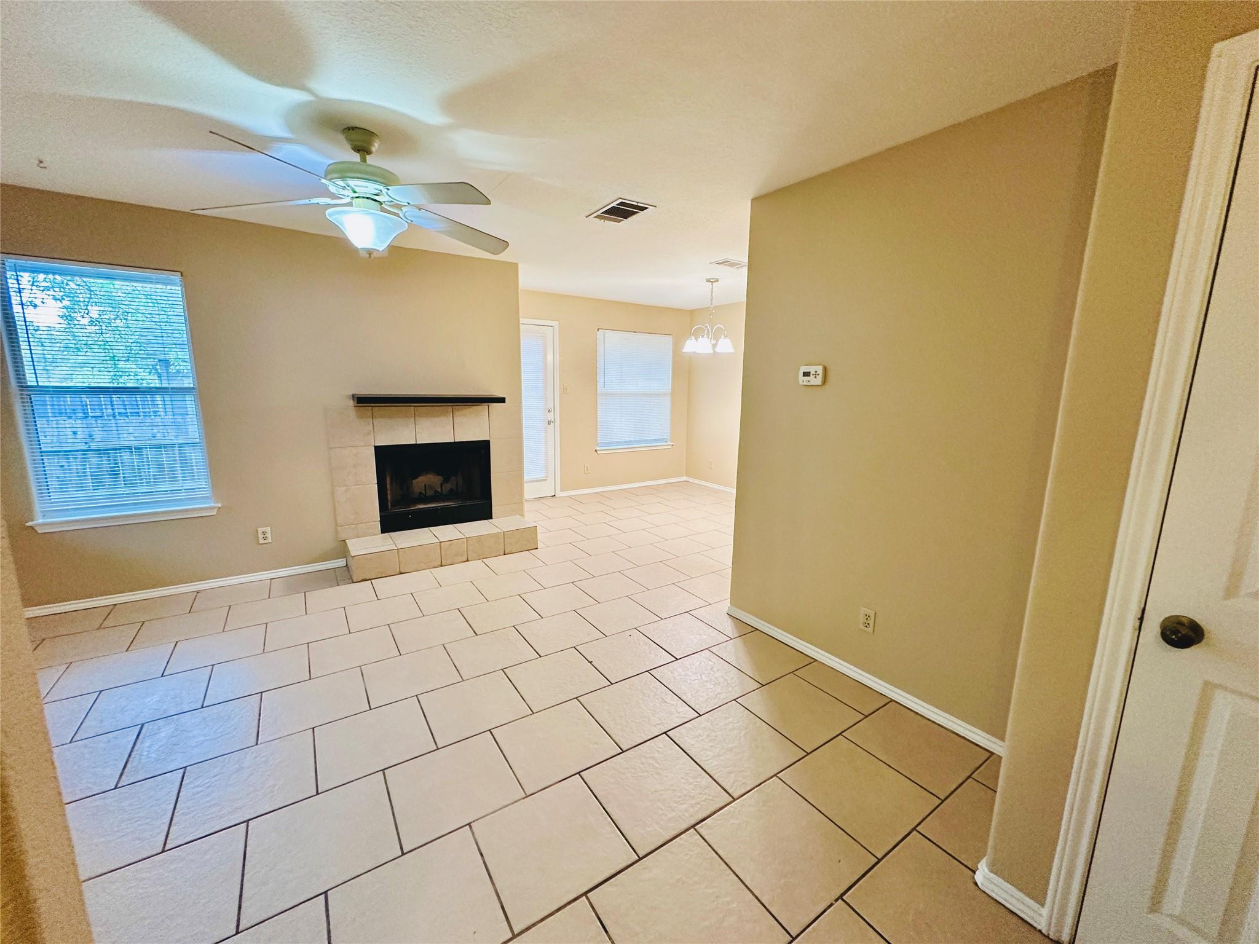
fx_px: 509
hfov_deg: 102.1
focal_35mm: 14
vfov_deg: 85.7
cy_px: 472
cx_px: 630
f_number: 2.2
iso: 200
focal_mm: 2.22
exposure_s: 1/60
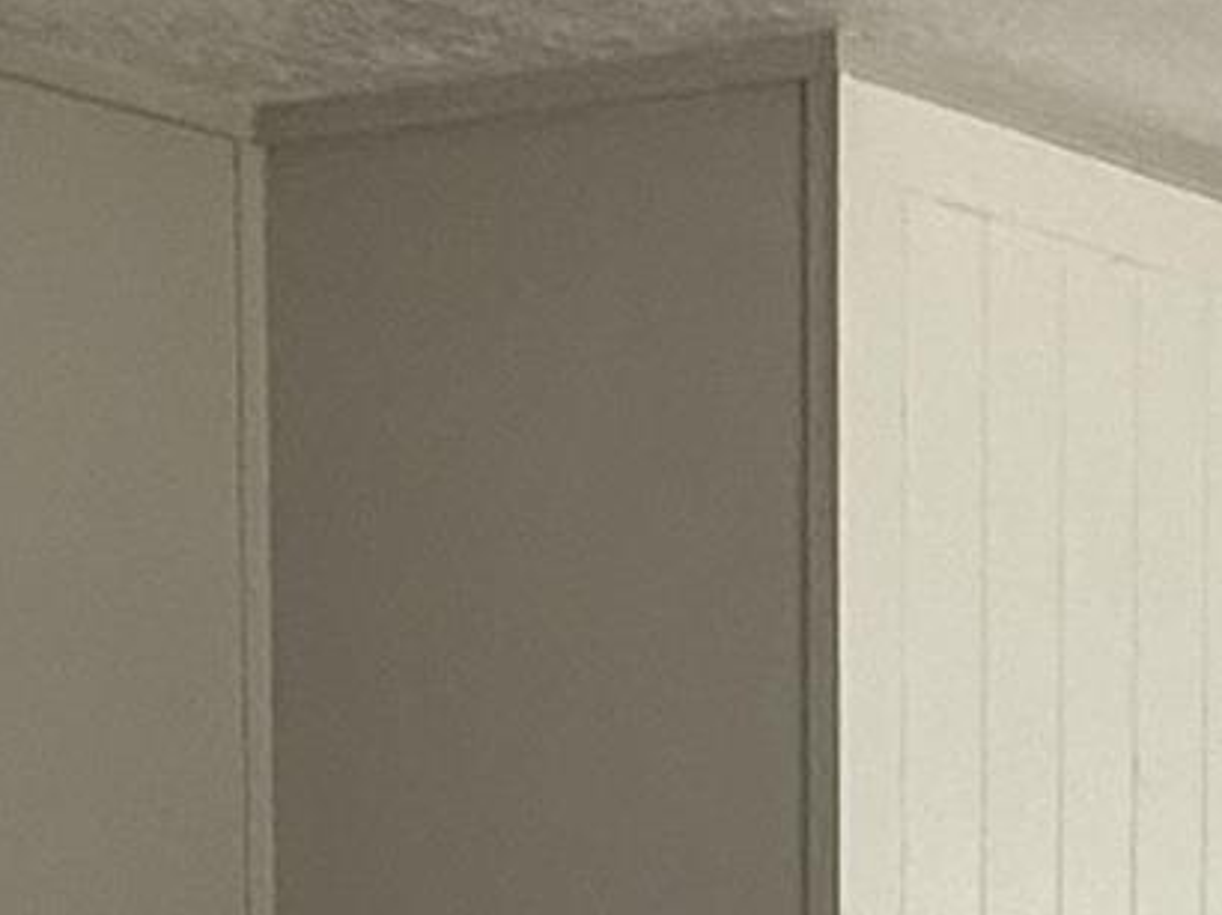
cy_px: 1824
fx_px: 3704
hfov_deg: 18.7
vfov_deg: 12.4
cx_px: 829
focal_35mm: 105
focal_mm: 2.22
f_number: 2.2
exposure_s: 1/99
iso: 250
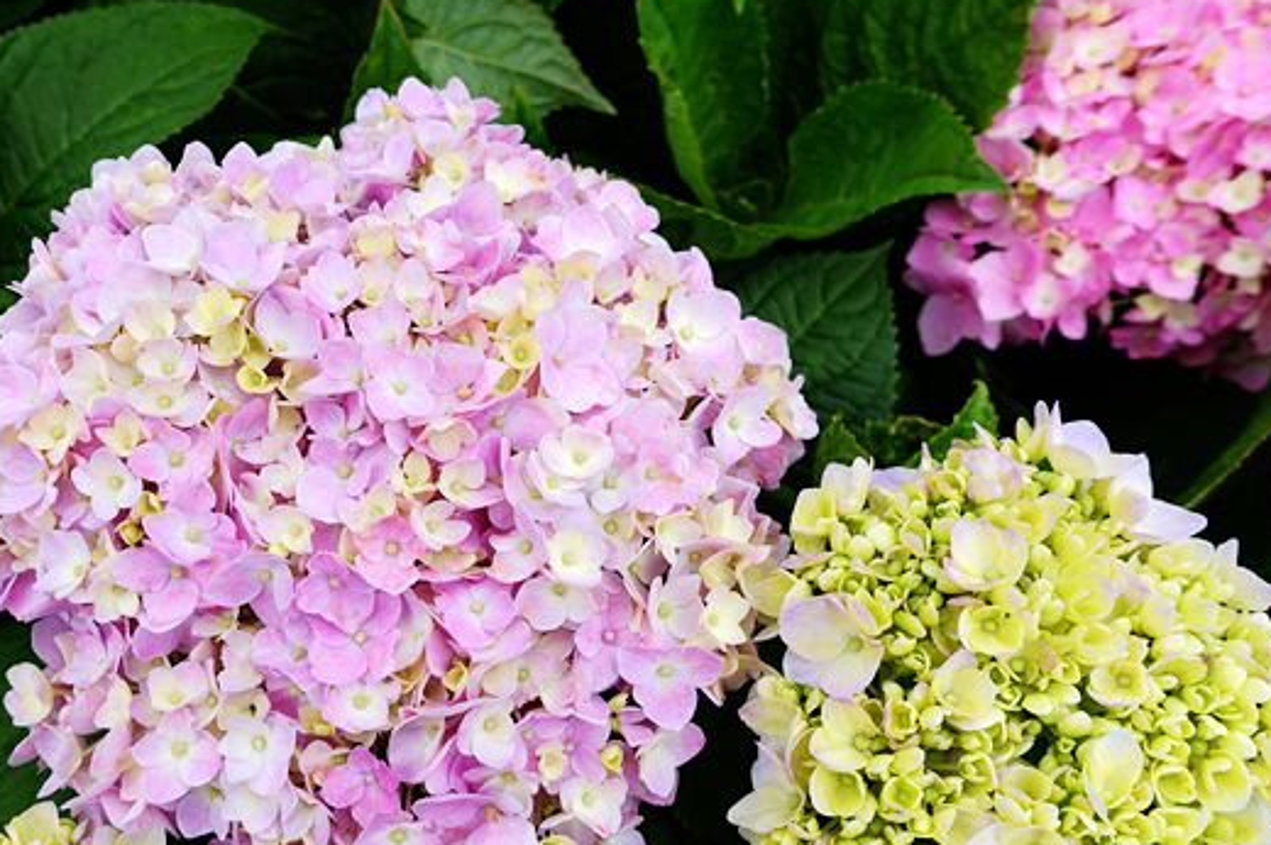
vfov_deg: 43.4
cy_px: 497
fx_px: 1058
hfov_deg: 61.3
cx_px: 496
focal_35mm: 30
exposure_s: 1/500
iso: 125
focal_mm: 8.8
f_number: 4
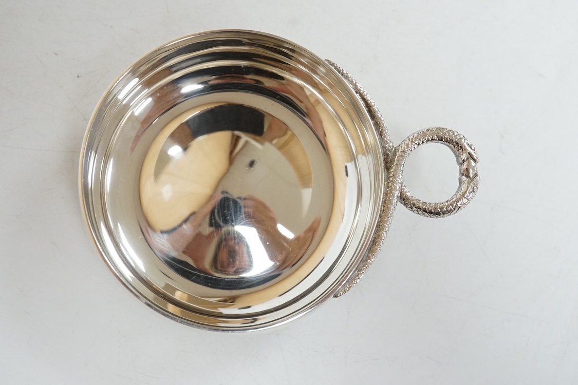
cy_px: 192
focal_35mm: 45
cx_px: 289
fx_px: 722
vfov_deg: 29.9
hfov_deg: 43.6
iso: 2500
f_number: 7.1
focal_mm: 30
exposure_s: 1/125
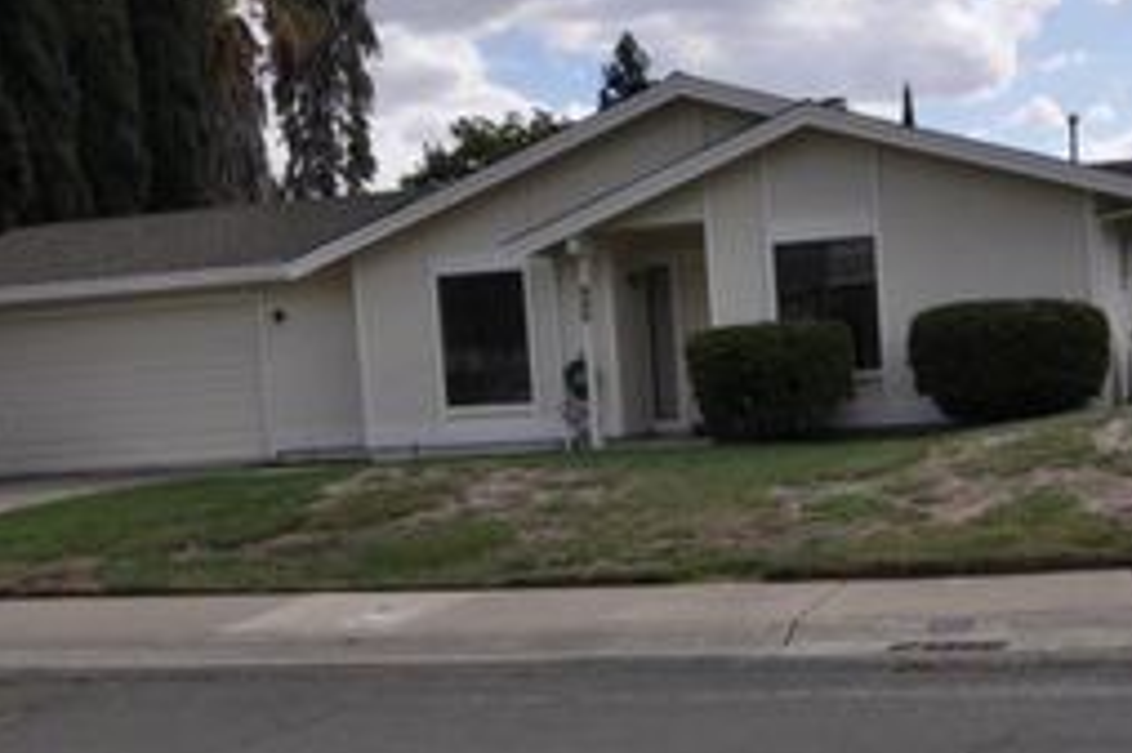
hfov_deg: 35.3
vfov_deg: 24.1
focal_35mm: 56
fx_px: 1759
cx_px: 749
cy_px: 492
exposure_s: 1/400
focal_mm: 19
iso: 200
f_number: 10
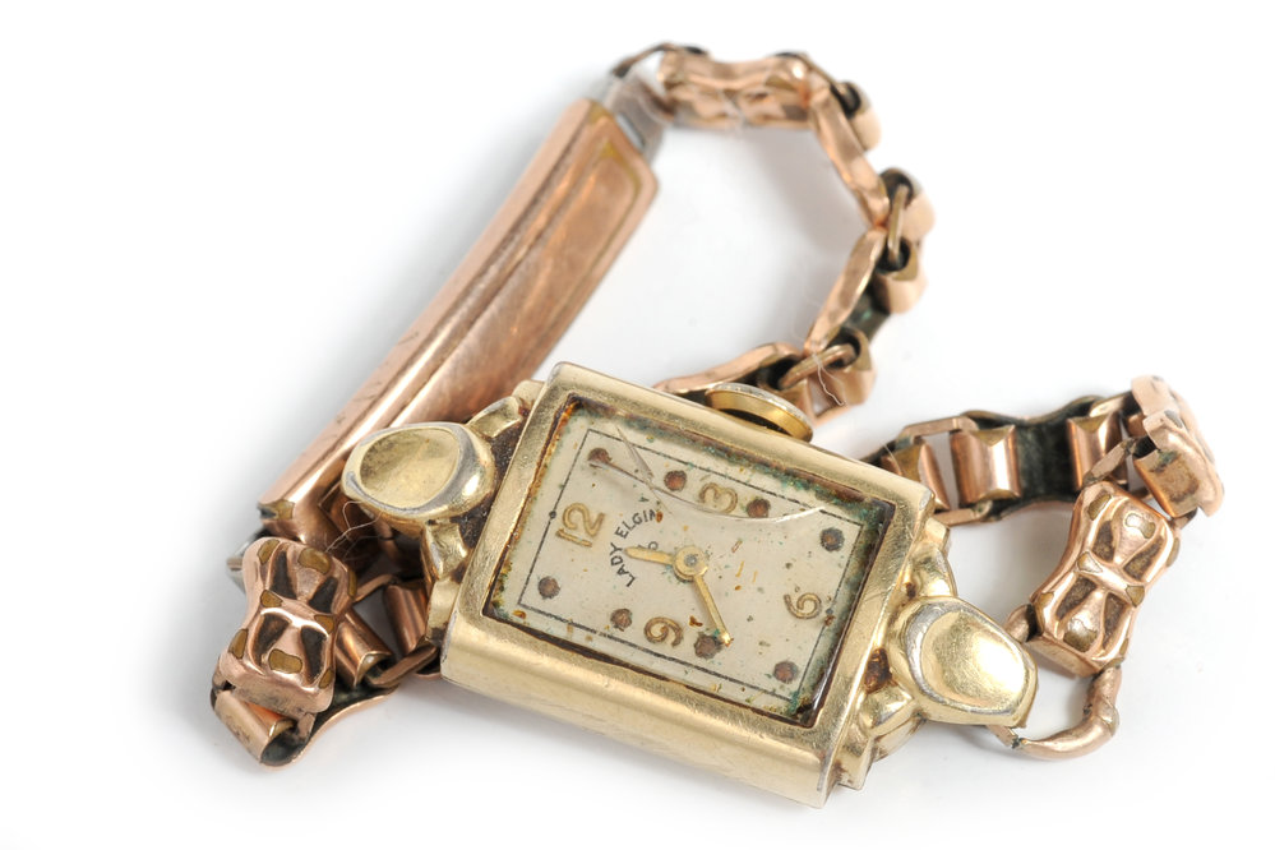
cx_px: 638
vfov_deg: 22.6
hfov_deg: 33.4
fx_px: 2125
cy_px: 425
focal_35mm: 60
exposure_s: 1/160
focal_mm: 60
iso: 400
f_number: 18
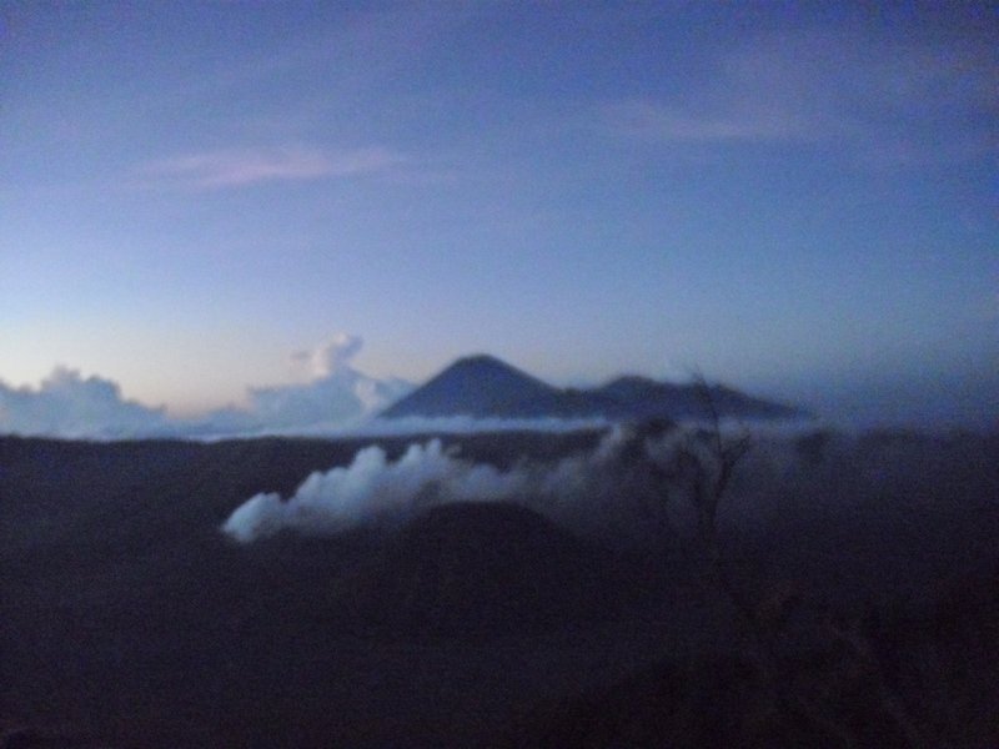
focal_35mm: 38
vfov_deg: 37.7
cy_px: 374
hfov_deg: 49.0
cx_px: 500
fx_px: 1097
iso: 1600
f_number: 2.8
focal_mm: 6.2
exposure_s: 1/2
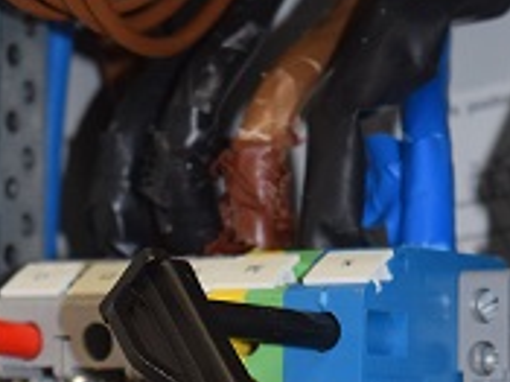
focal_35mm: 217
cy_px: 522
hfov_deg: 9.1
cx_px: 172
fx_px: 3200
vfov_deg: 6.8
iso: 720
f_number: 5.6
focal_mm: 55
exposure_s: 1/80
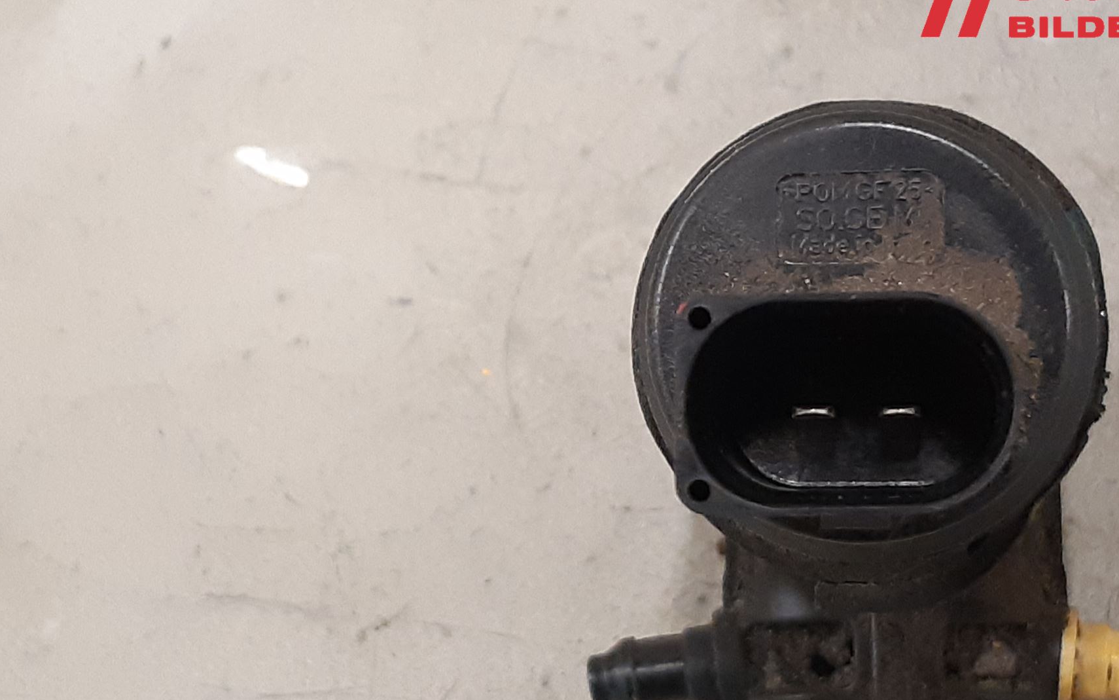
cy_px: 430
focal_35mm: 33
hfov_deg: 57.8
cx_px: 652
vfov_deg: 38.1
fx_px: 1006
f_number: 1.7
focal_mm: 3.93
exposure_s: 1/50
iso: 250
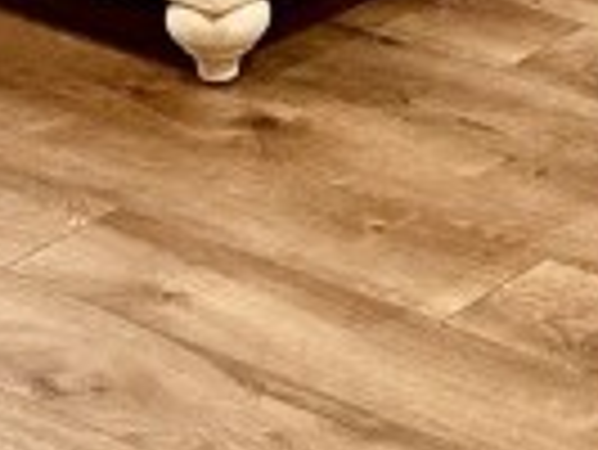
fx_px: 3199
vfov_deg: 6.9
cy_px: -1098
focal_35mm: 185
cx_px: 594
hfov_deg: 10.6
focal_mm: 6.76
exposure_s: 1/60
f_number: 1.78
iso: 200
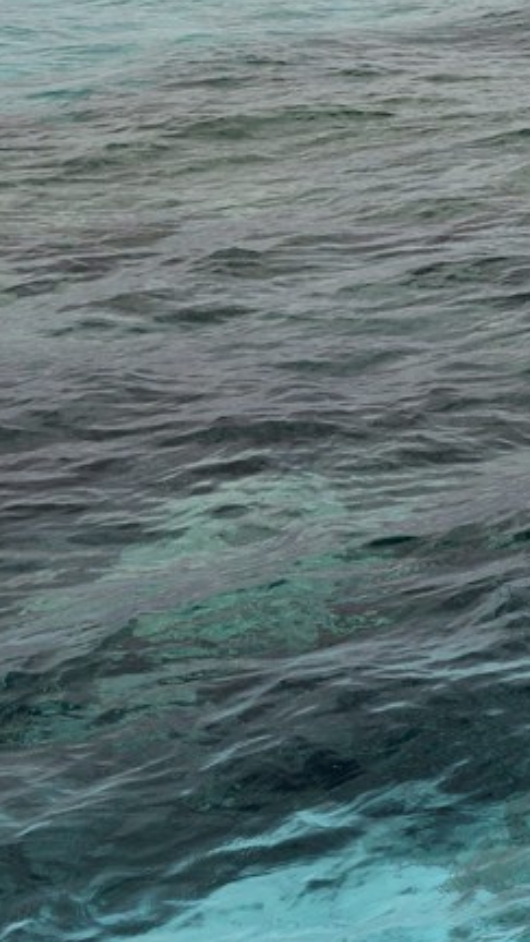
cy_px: 174
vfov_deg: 22.6
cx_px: 1553
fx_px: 2324
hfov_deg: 10.0
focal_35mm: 93
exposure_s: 1/320
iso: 200
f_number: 13
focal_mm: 24
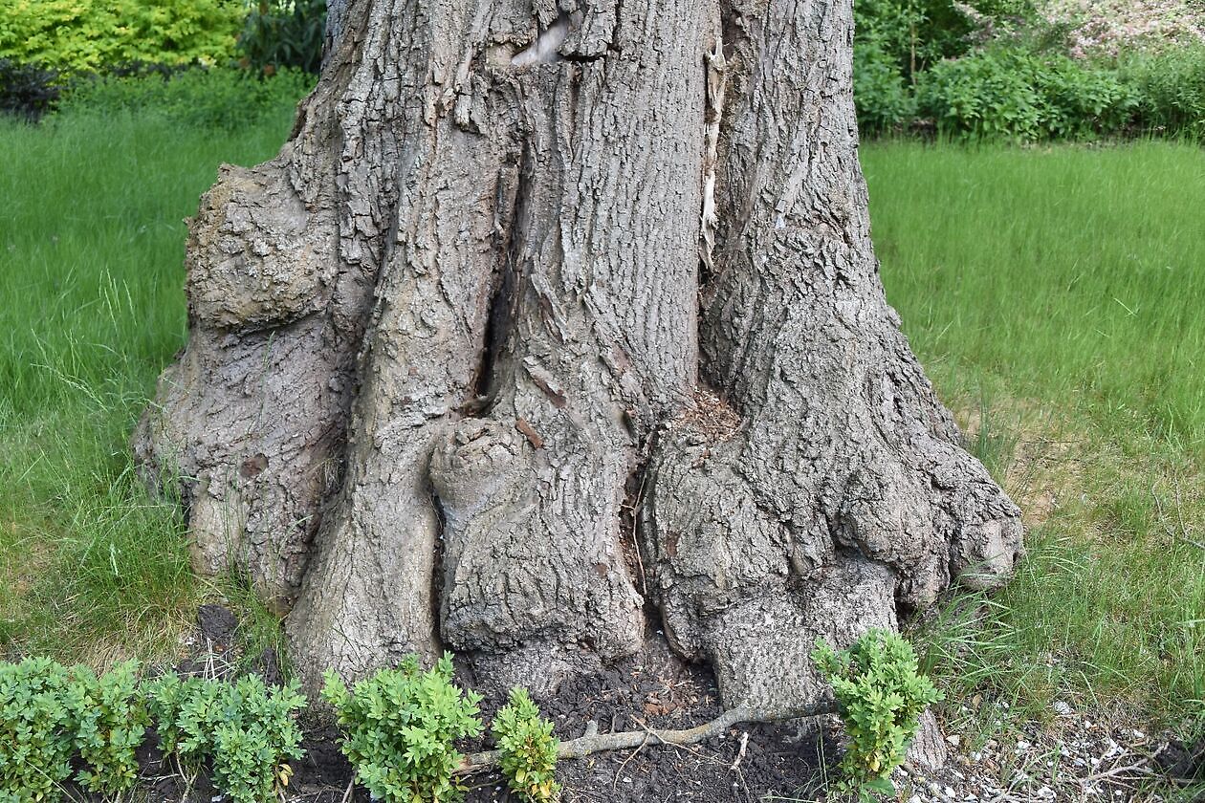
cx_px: 602
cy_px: 402
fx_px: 1305
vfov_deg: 34.2
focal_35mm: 39
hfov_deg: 49.6
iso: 400
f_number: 6.3
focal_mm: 26
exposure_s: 1/160
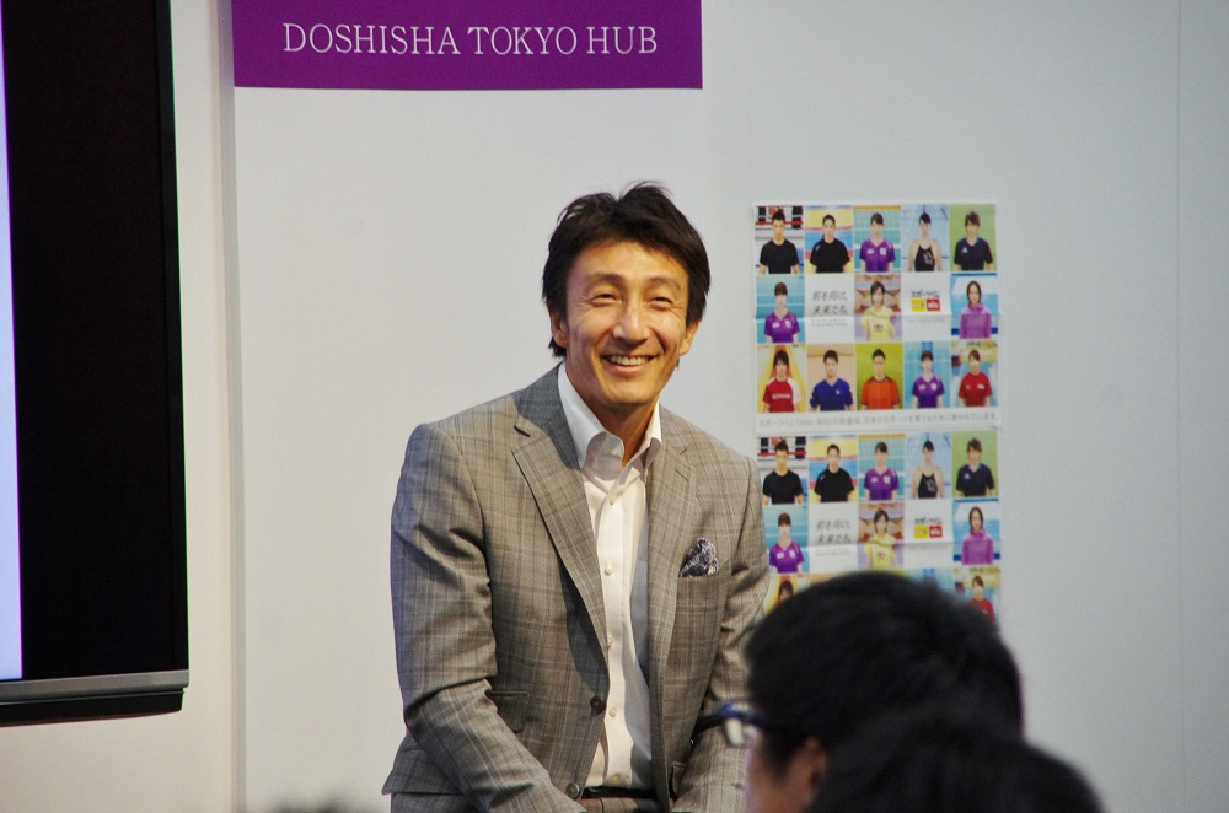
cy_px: 406
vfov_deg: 6.8
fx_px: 6898
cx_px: 614
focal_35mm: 202
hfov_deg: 10.2
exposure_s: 1/200
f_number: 5.6
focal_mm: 135
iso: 1600
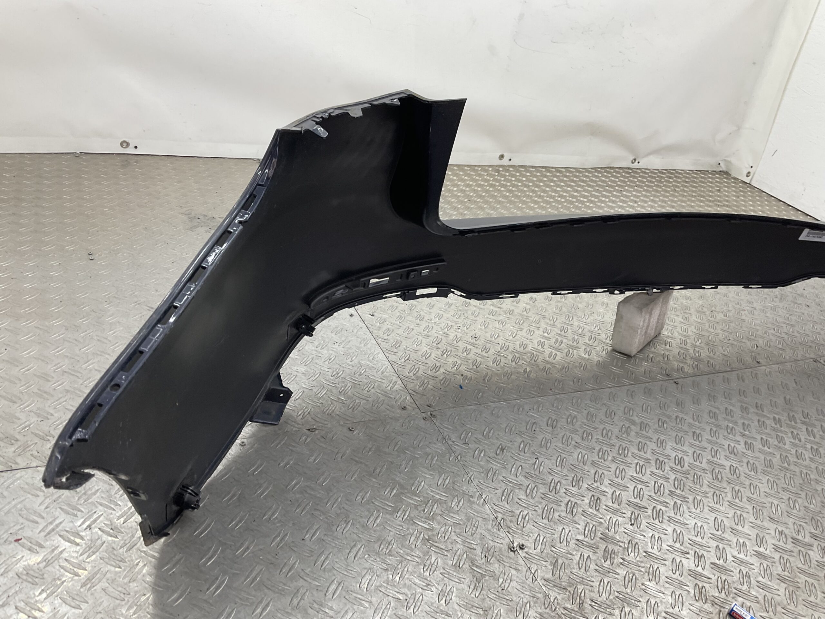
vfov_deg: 48.2
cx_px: 412
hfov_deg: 61.7
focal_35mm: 29
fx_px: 691
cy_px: 310
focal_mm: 3
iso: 40
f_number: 1.8
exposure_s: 1/120
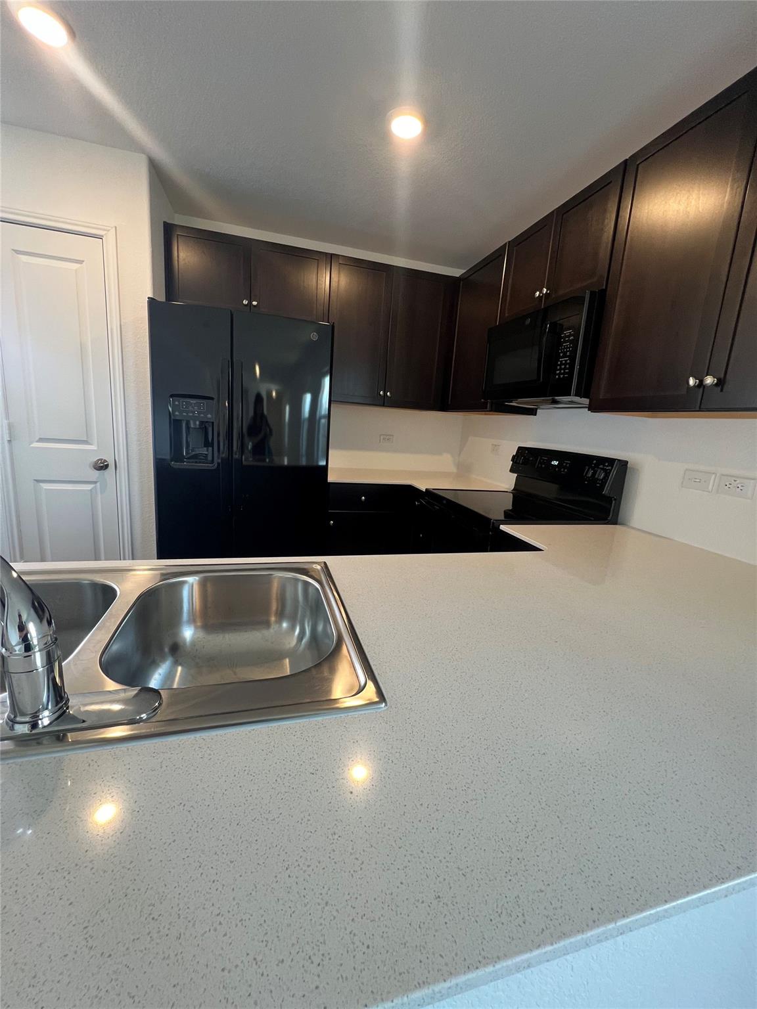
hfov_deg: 89.9
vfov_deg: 106.2
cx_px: 378
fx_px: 379
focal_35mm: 13
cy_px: 504
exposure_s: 1/60
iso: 160
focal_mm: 1.57
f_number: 1.8
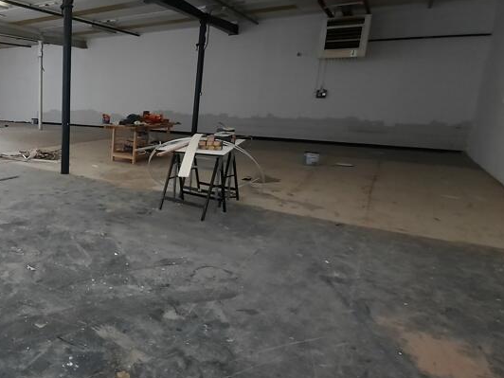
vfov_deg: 54.8
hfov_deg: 58.0
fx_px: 364
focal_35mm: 25
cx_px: 39
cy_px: 171
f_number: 2.2
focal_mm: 1.74
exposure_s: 1/25
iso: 160
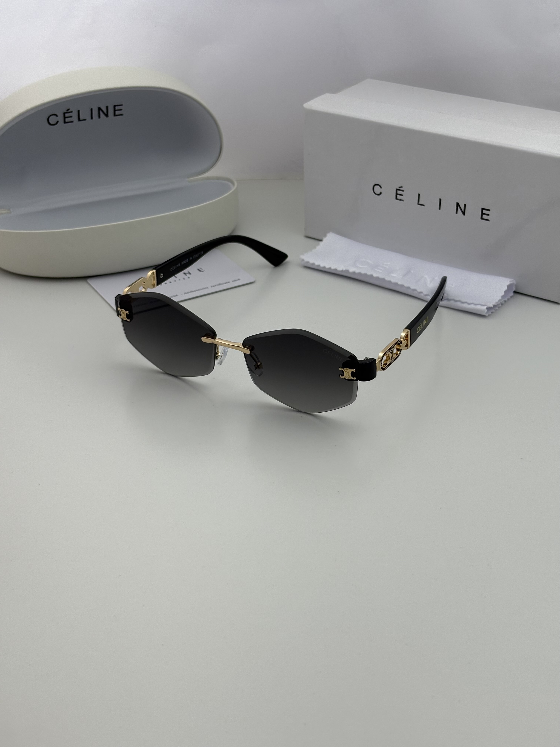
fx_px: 1122
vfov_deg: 36.8
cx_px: 280
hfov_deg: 28.0
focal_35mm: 52
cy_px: 374
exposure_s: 1/296
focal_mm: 5.96
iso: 32
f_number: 1.6
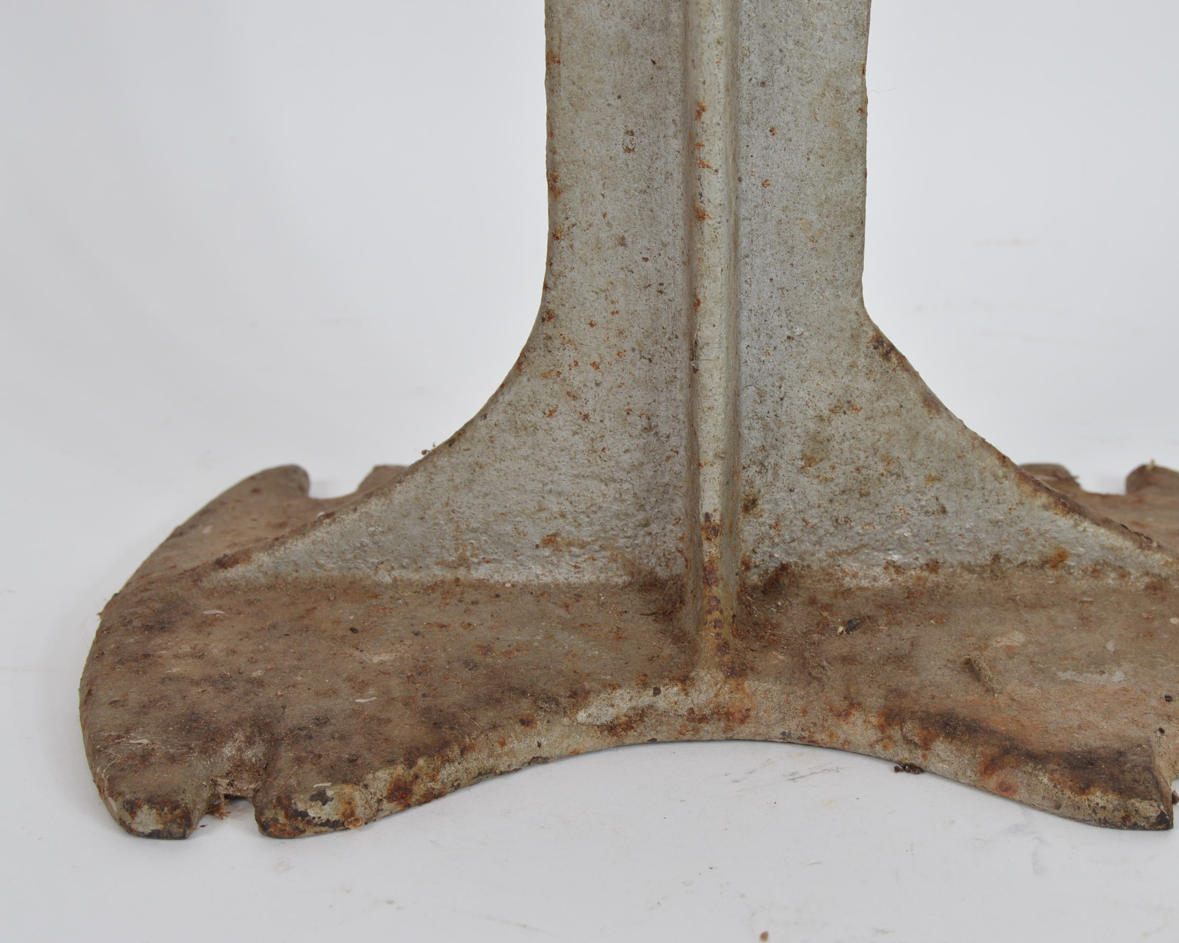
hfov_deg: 24.4
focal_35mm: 78
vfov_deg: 19.7
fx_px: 2722
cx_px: 697
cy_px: 472
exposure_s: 1/80
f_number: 9
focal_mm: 46
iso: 100
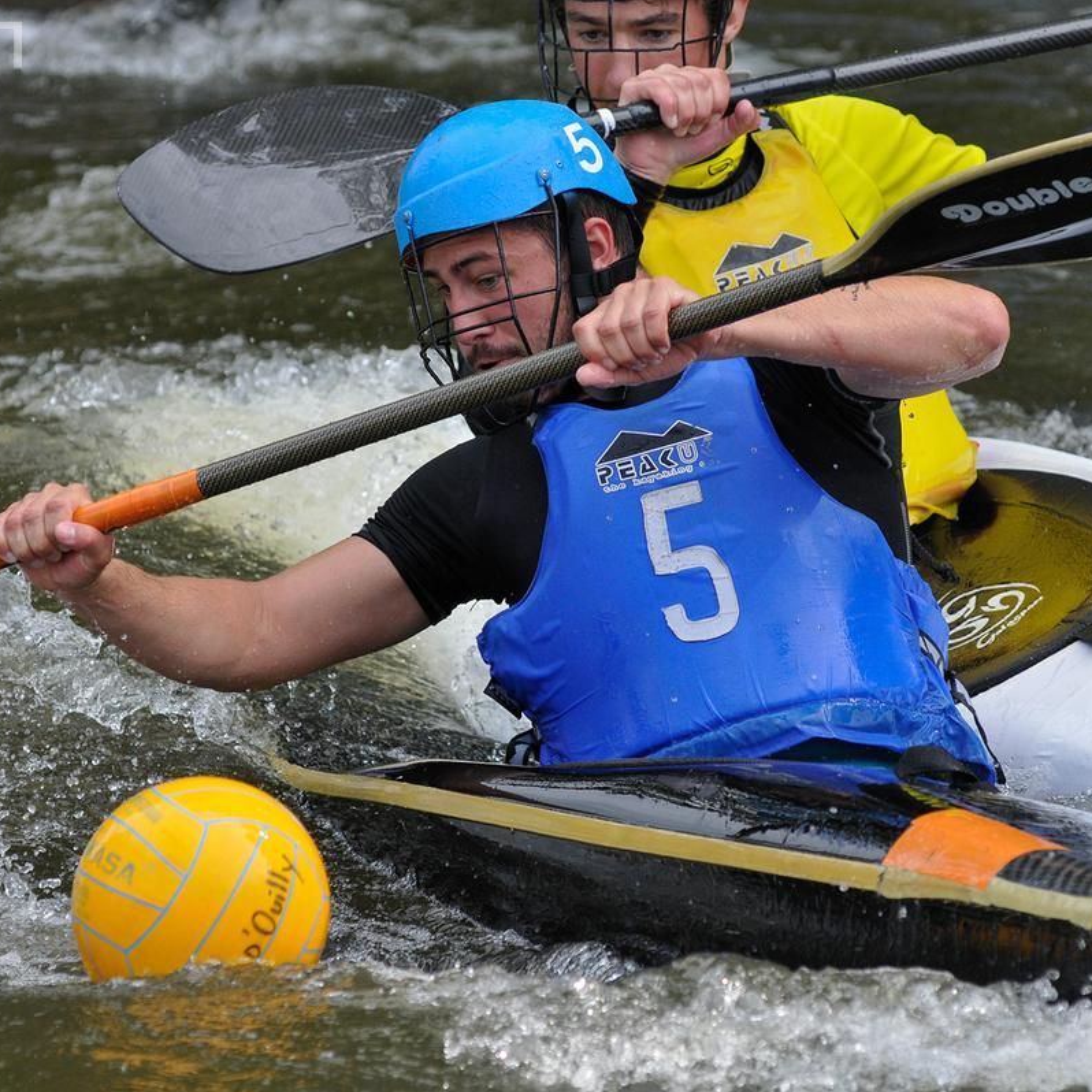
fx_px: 12657
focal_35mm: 355
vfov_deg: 4.9
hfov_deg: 4.9
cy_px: 546
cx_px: 549
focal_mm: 185
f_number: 5.6
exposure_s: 1/1250
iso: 640
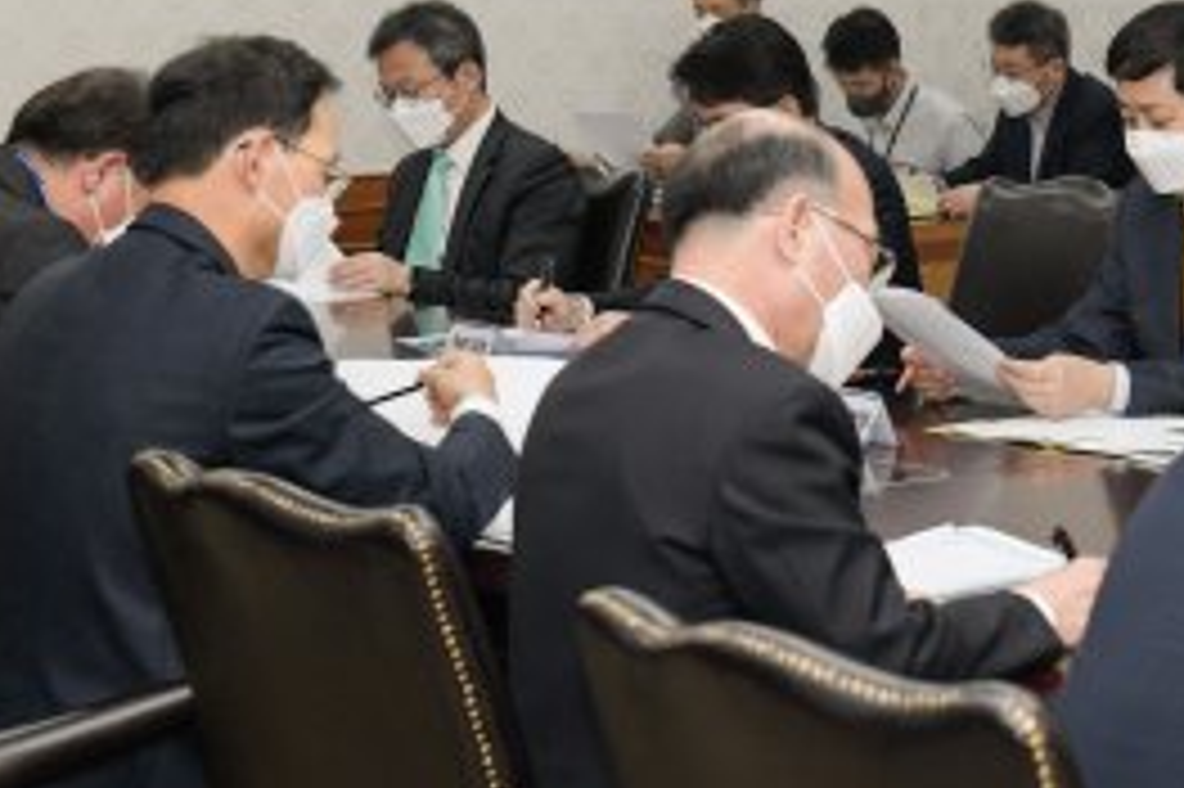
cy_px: 144
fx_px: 3418
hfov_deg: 19.3
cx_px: 1053
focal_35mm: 104
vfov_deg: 13.1
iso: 2000
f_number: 4.5
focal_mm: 48
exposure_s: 1/200
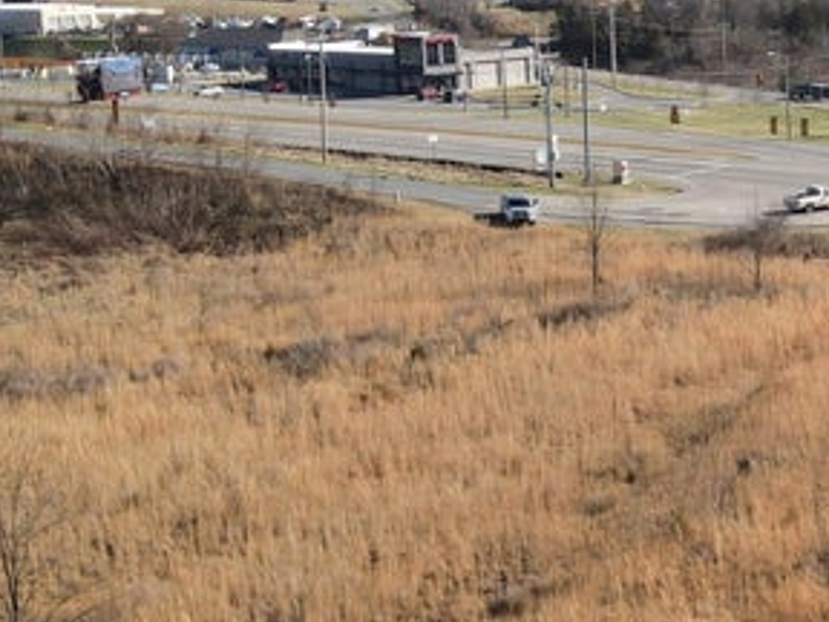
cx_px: 813
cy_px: 230
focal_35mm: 71
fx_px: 1700
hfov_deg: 26.1
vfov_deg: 20.7
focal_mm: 4.5
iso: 100
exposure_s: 1/500
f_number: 2.8
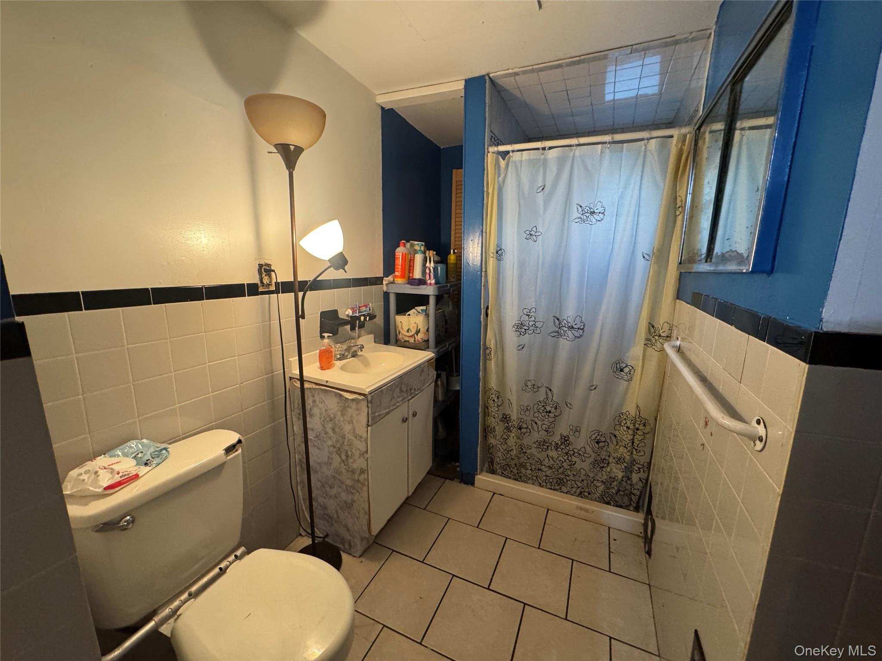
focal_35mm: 14
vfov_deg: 85.7
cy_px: 330
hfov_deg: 102.1
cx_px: 441
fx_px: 357
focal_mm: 2.22
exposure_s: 1/60
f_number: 2.2
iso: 640
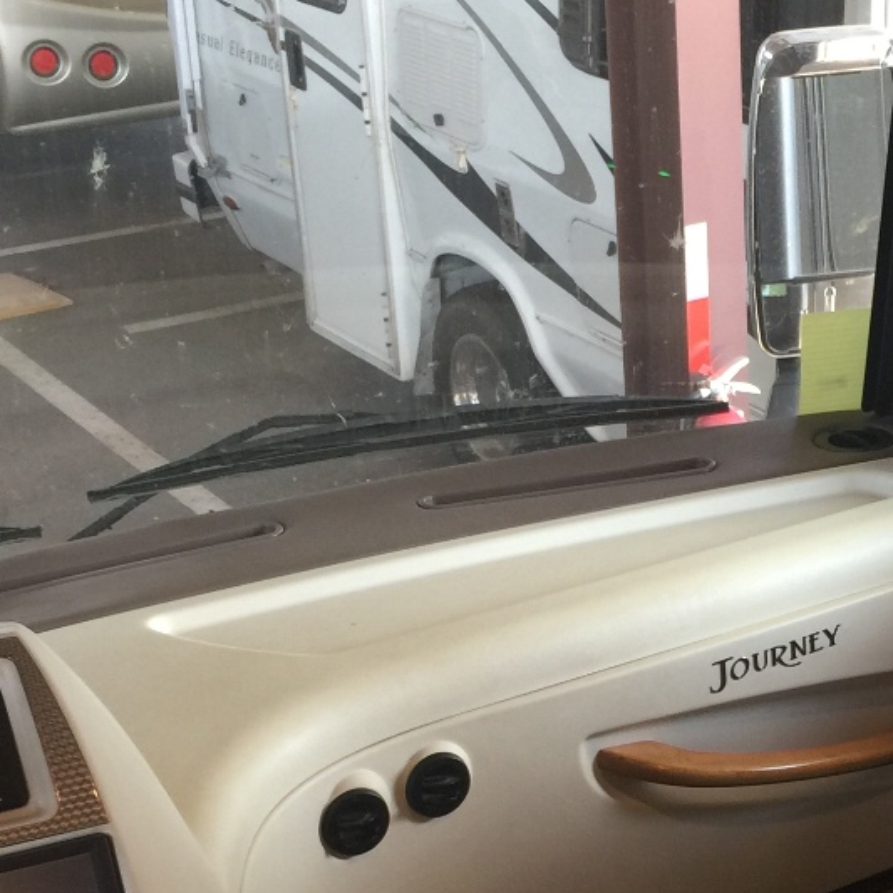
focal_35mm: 77
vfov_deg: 22.2
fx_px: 2247
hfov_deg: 22.2
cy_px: 714
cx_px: 710
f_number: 2.2
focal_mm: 4.15
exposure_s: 1/15
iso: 32
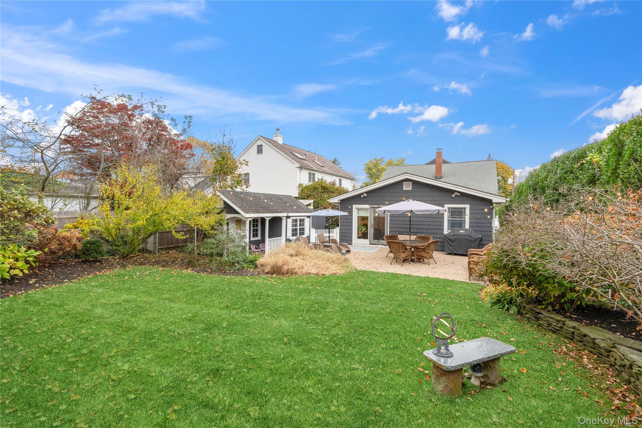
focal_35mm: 16
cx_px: 321
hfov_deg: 96.7
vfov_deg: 73.7
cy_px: 214
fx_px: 285
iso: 1250
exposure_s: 1/320
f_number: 5.6
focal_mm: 16
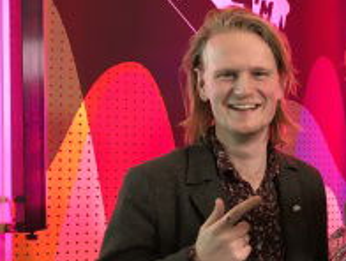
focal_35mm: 71
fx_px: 711
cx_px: 360
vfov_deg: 20.8
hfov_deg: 25.7
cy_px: 160
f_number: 1.8
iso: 100
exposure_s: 1/11
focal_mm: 4
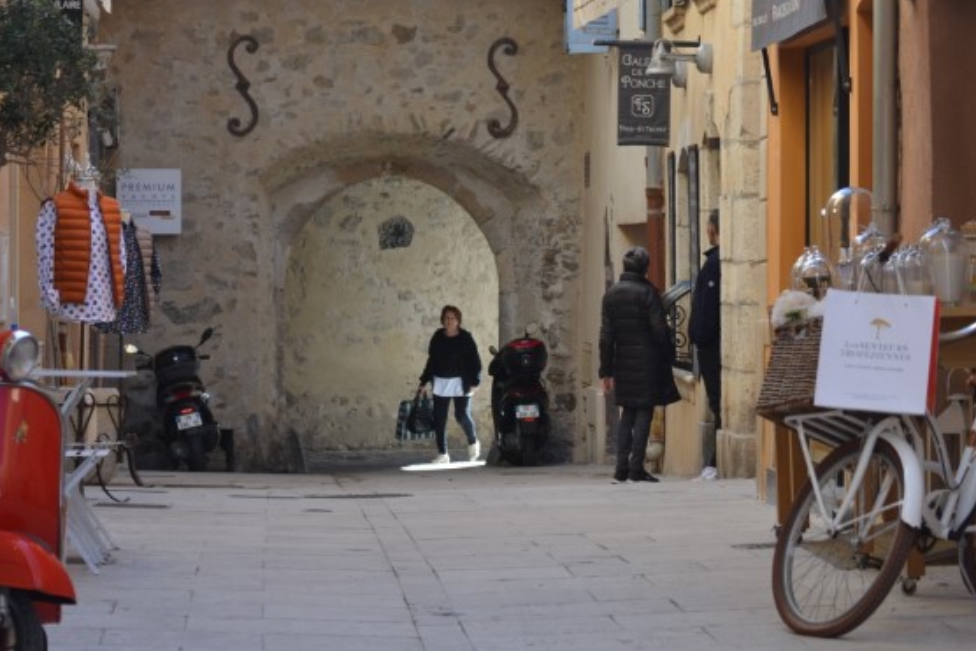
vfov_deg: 10.1
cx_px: 405
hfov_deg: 15.1
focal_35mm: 136
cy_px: 253
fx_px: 3688
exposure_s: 1/125
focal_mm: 70
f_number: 5.6
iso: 400
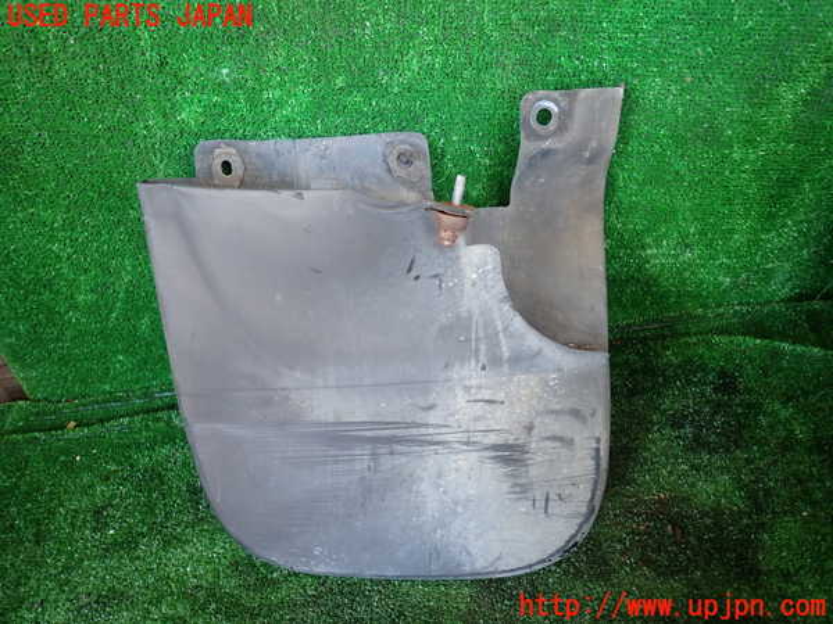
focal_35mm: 25
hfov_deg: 69.4
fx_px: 602
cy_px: 312
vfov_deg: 54.9
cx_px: 416
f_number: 2
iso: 200
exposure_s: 1/50
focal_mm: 4.5
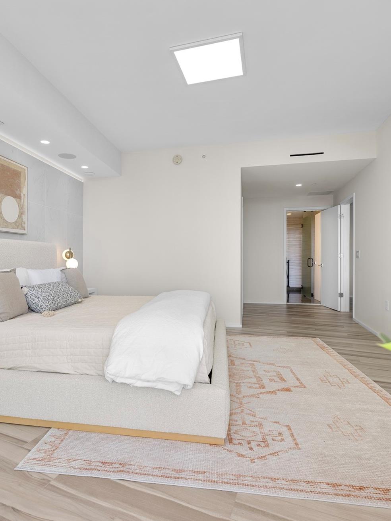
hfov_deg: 62.9
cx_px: 159
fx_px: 316
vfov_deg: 79.0
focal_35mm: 21
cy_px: 260
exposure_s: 1/20
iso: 64
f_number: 5.6
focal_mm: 14
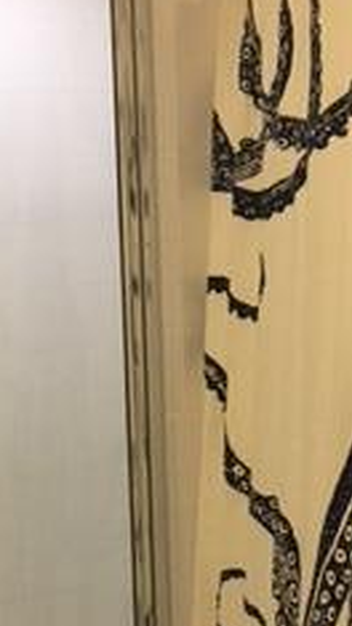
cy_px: 477
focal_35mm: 86
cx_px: 184
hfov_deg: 14.0
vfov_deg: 24.4
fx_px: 1429
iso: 200
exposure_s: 1/30
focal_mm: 4.15
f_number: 2.2
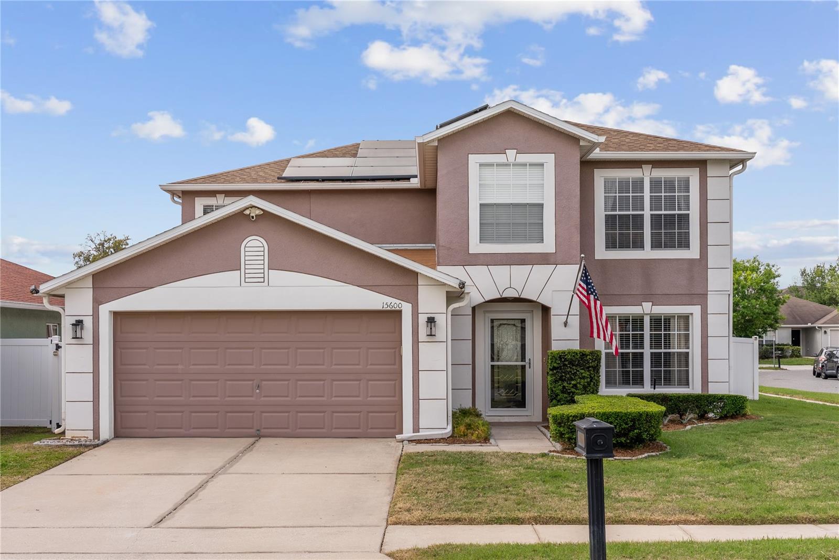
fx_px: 979
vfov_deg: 31.9
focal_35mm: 42
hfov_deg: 46.4
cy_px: 280
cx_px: 420
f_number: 9
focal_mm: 42
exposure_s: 1/320
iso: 125
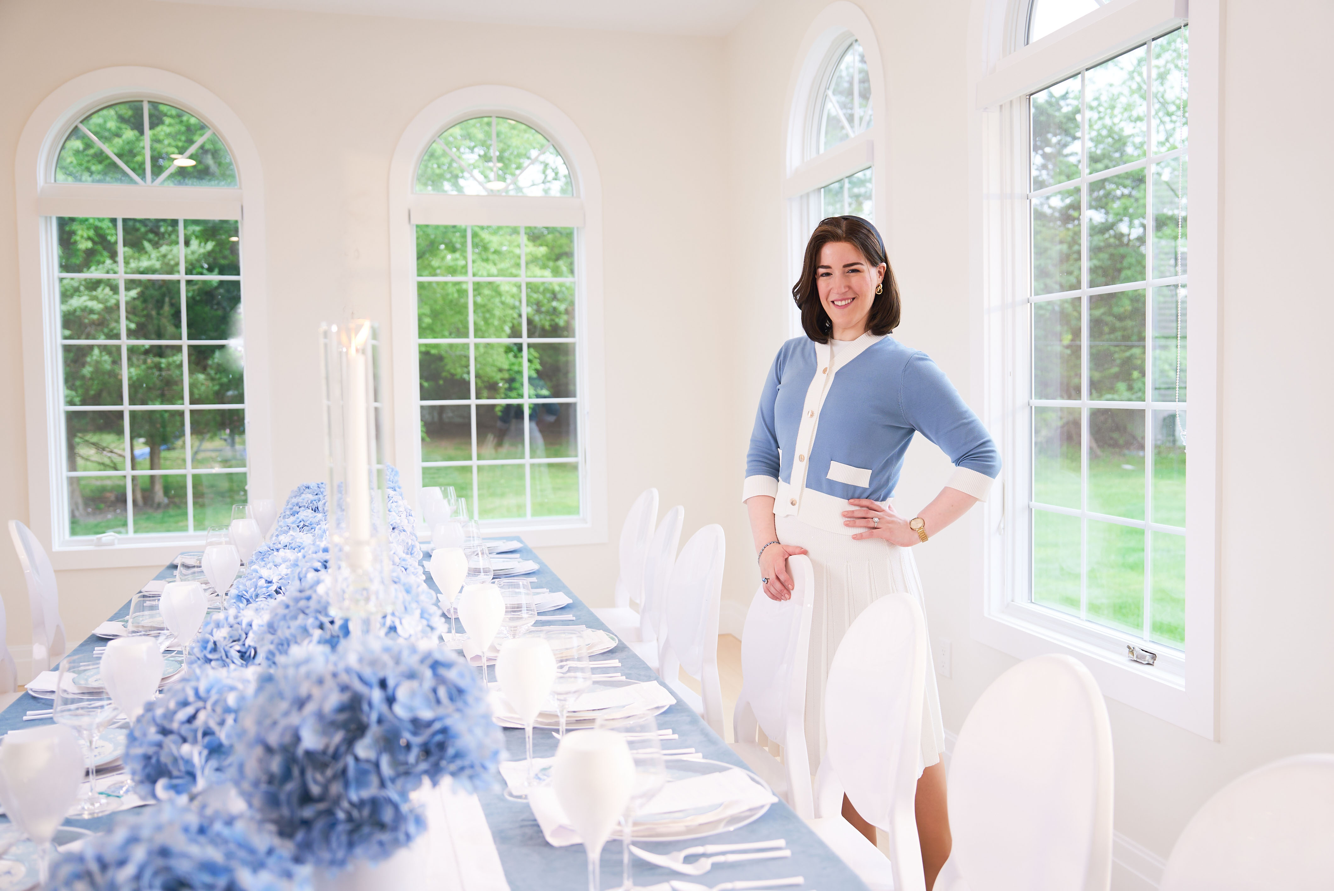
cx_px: 667
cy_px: 446
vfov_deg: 45.0
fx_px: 1075
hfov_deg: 63.6
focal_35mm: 29
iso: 160
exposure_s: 1/250
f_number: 2.8
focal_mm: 29
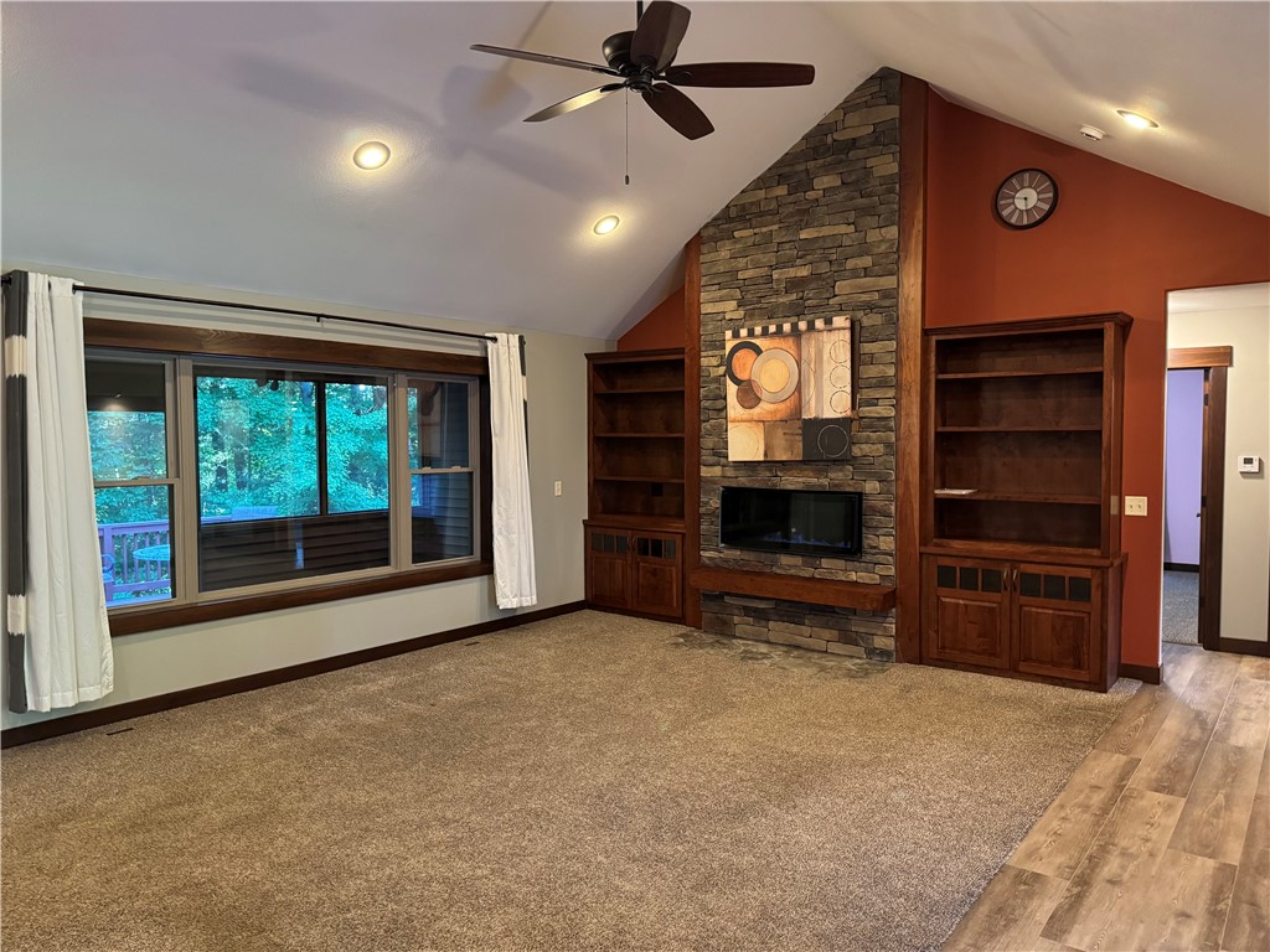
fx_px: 881
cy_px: 476
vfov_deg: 56.8
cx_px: 635
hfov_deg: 71.6
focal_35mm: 24
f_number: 1.78
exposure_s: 1/60
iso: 800
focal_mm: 6.76
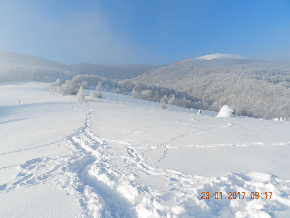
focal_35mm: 23
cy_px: 109
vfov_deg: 58.9
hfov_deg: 73.9
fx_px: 193
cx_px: 145
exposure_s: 1/800
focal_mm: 4
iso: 160
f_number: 5
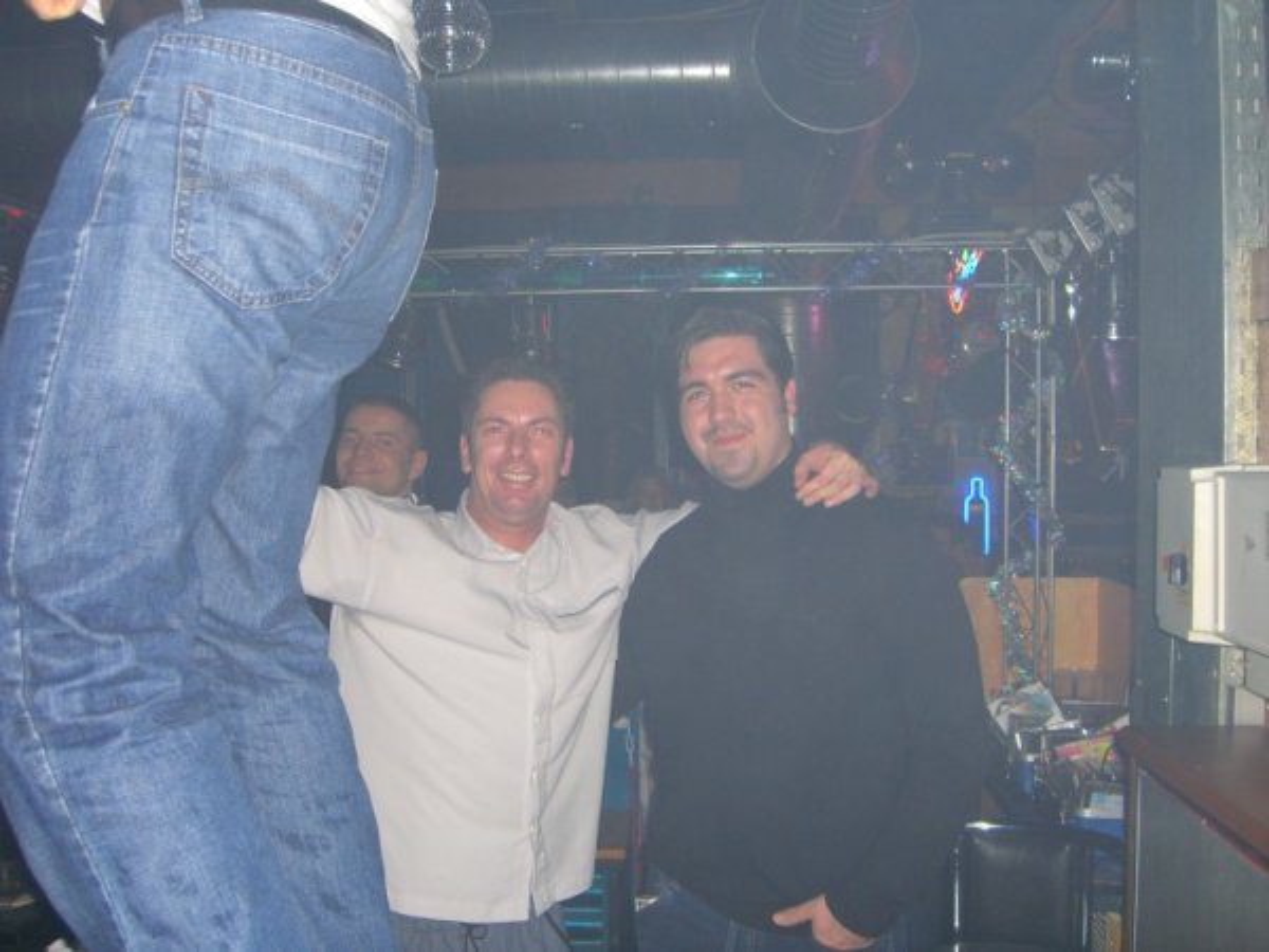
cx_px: 634
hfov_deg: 49.0
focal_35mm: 38
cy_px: 476
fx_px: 1393
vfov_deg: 37.7
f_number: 2.8
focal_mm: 7.9
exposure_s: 1/60
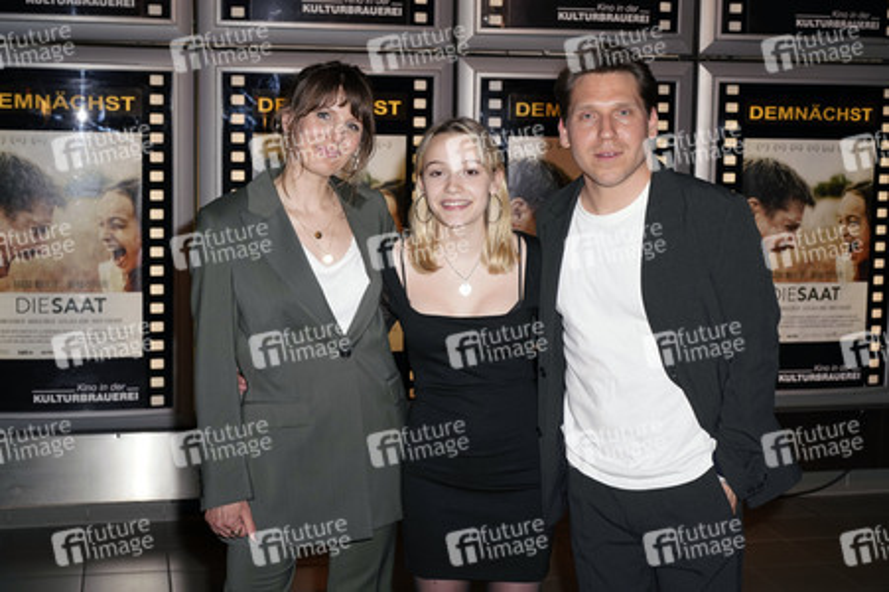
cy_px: 296
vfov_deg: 27.0
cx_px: 444
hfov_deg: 39.6
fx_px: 1234
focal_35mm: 50
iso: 640
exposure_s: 1/125
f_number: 7.1
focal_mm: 50
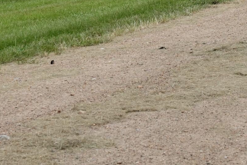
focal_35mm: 184
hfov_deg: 11.1
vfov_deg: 7.3
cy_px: -100
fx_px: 1263
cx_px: 243
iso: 320
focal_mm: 49
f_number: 8
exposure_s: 1/500
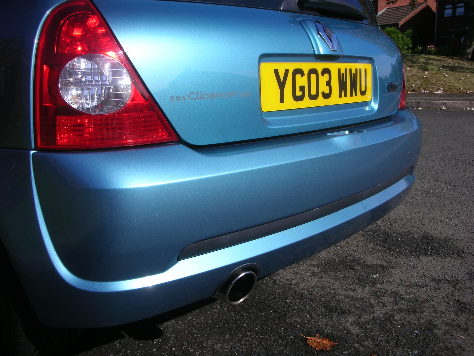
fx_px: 479
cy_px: 178
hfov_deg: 52.6
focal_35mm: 35
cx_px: 237
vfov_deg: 40.7
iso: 50
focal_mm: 5.8
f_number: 8.5
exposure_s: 1/109
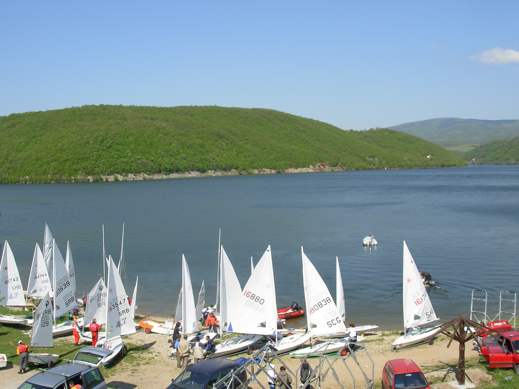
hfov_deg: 49.0
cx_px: 260
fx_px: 570
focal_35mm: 38
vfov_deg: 37.7
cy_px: 194
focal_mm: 6.3
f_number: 4.9
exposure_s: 1/443
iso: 50
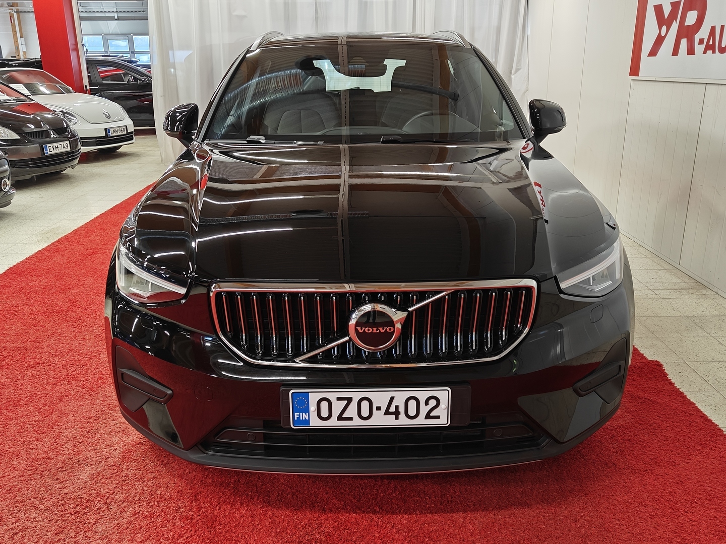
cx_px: 363
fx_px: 650
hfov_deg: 58.4
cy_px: 272
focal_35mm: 31
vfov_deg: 45.4
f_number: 1.8
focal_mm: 5.59
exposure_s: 1/50
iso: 80
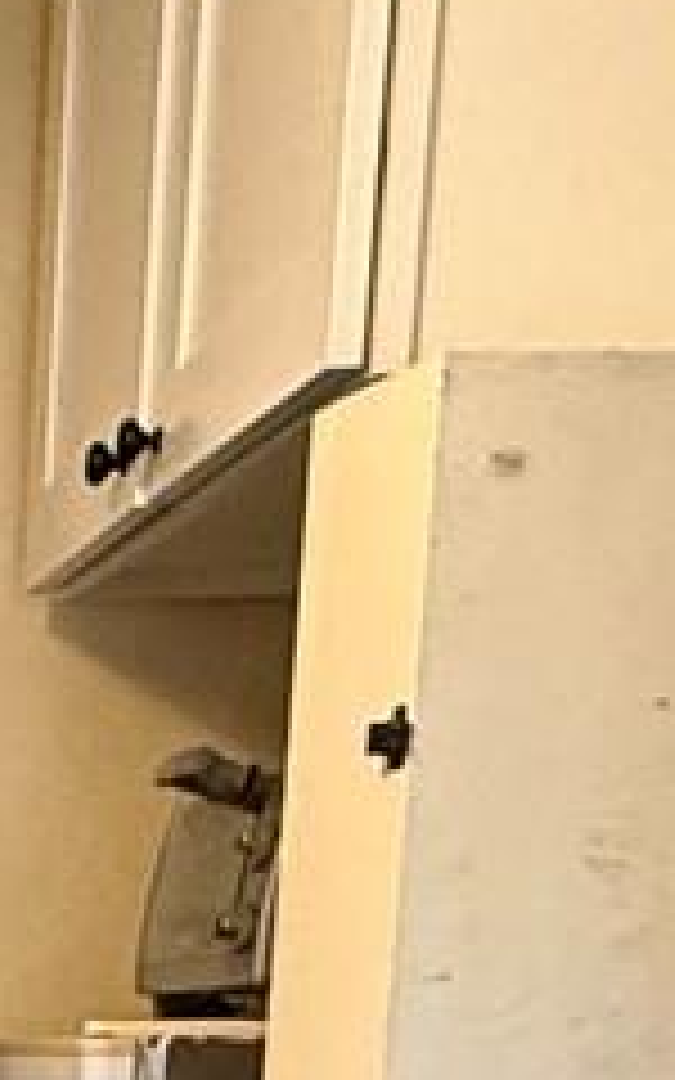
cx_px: -837
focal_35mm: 99
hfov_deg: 11.4
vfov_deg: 17.9
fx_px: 2914
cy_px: 1773
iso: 500
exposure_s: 1/60
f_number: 2.2
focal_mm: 2.22
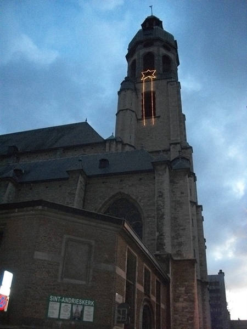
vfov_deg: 56.8
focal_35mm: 32
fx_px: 304
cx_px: 124
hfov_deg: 44.2
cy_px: 164
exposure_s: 1/60
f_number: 2.9
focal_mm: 5.7
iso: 640
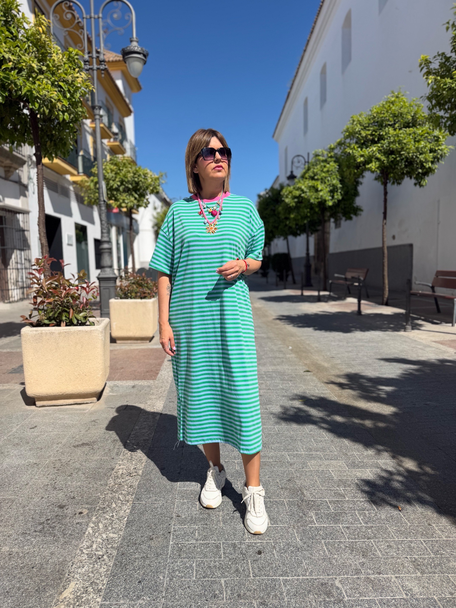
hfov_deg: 56.8
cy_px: 304
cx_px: 228
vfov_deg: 71.6
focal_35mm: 24
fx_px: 422
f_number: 1.78
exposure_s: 1/6711
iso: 80
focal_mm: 6.76
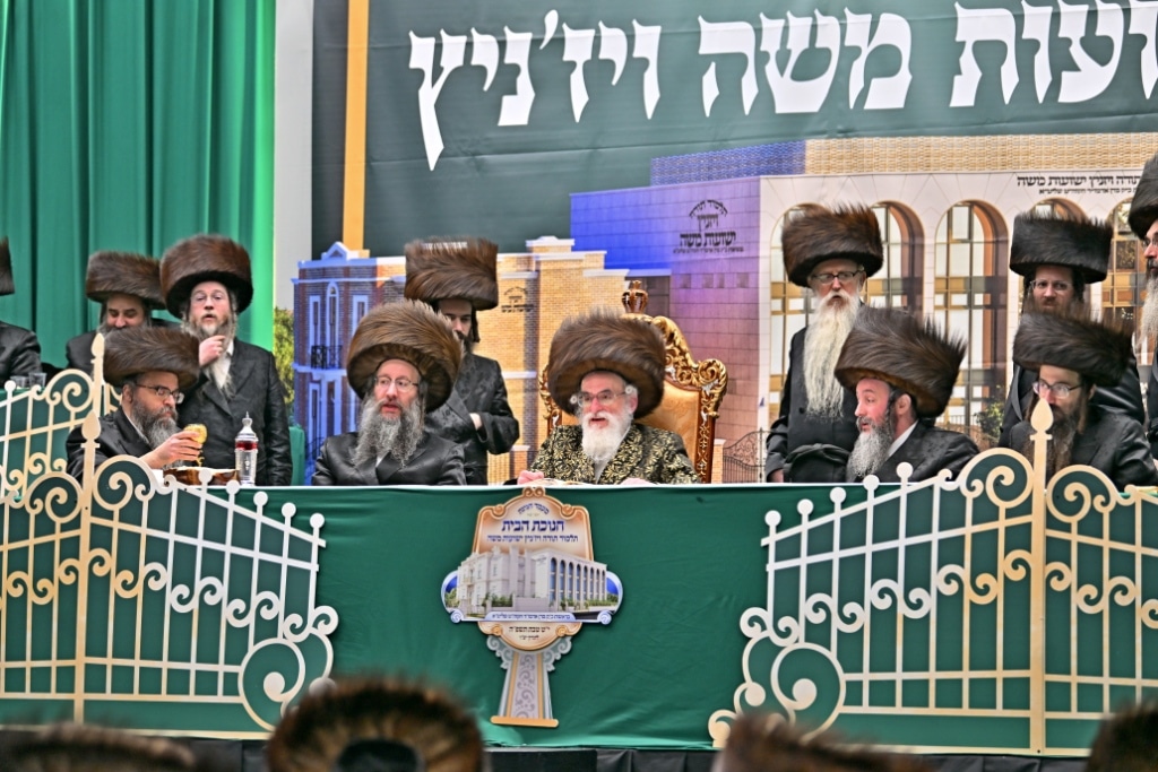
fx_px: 3281
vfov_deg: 13.4
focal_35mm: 102
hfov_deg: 20.0
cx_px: 579
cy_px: 386
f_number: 2.8
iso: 400
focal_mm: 102
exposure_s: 1/400
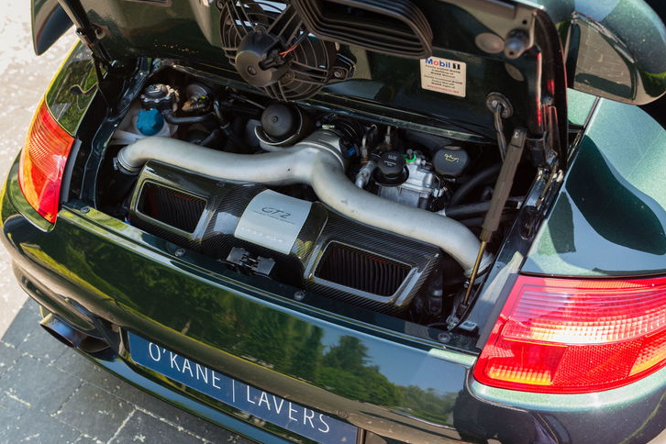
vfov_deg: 35.9
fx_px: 684
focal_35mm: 37
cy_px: 211
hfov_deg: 51.9
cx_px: 322
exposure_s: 1/200
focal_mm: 35
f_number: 4.5
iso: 800
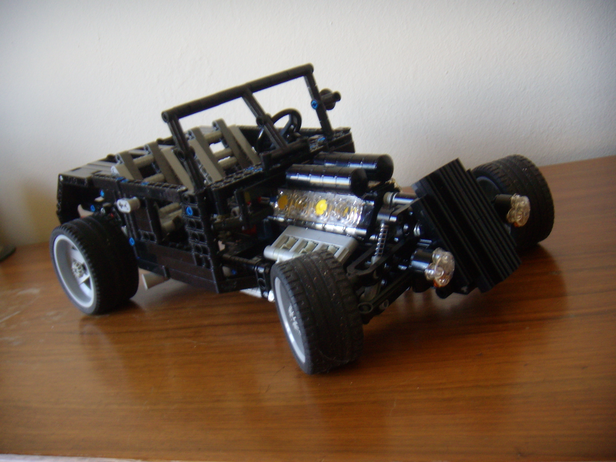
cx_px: 308
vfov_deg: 37.7
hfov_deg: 49.0
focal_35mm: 38
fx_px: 676
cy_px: 231
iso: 100
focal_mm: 6.4
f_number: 3.5
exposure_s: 1/15.3
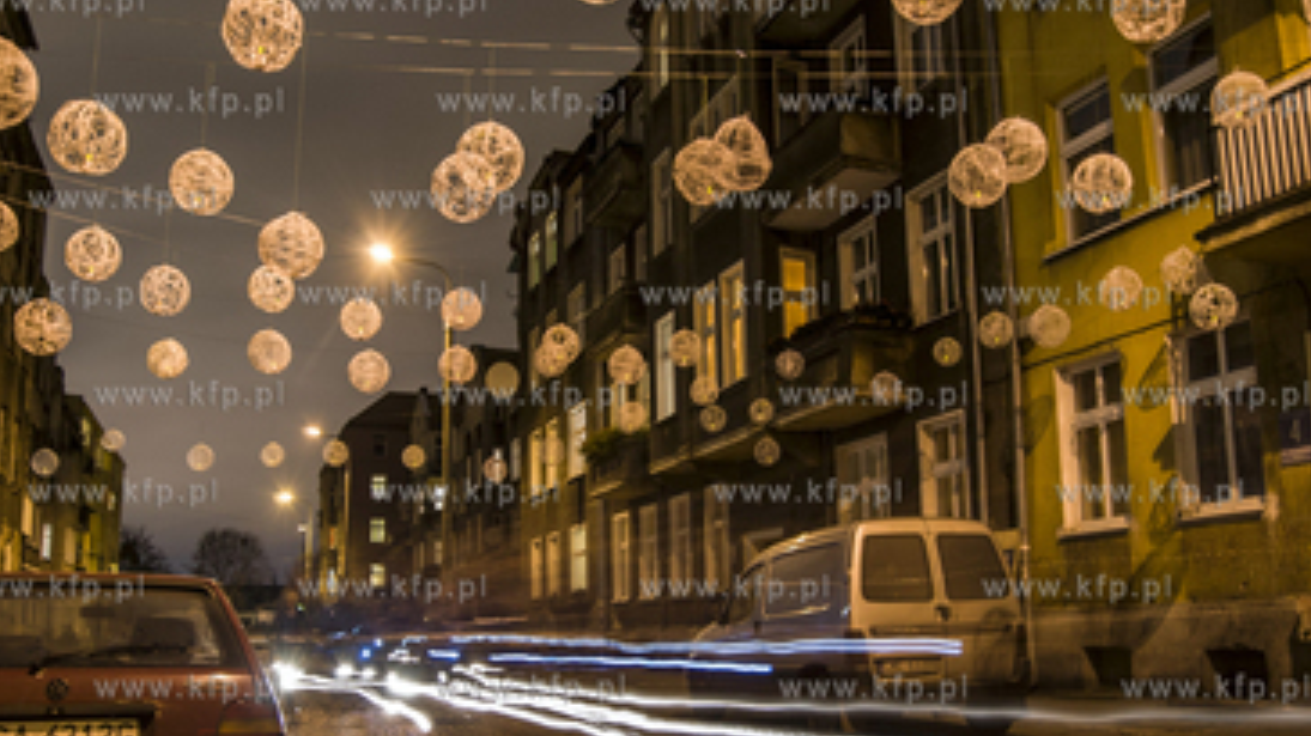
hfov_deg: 62.6
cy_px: 442
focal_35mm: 31
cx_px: 657
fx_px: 1077
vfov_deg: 37.6
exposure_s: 6
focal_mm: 18
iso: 200
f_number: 5.6
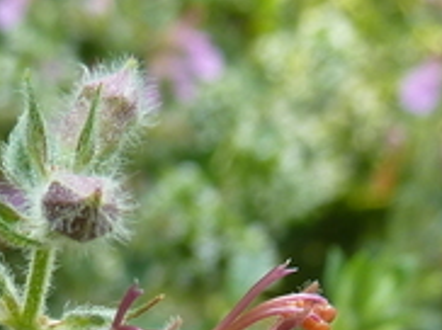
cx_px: 153
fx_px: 1403
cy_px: 500
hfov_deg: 17.9
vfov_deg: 12.7
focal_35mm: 110
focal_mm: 4.1
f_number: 3.5
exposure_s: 1/100
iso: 80
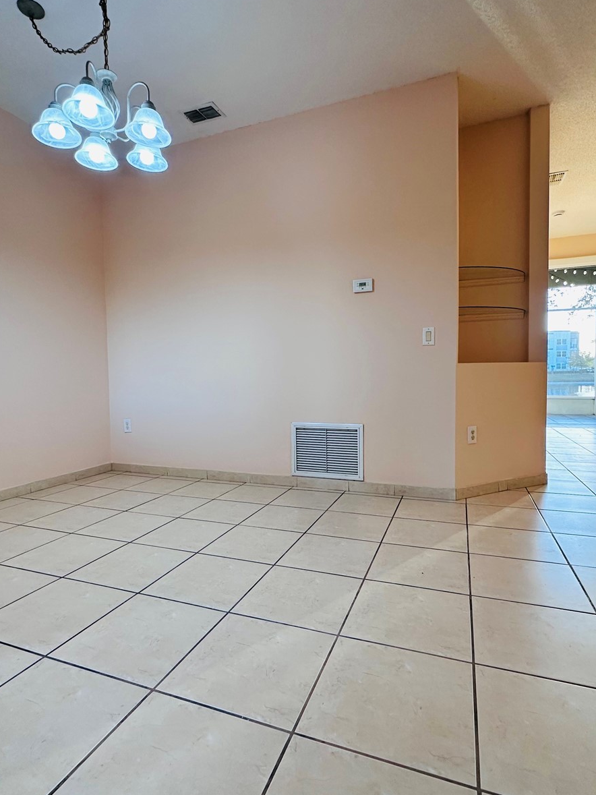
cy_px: 395
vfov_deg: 84.7
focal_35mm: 19
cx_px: 293
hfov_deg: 68.7
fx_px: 436
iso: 160
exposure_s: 1/120
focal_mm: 2.22
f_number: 2.2
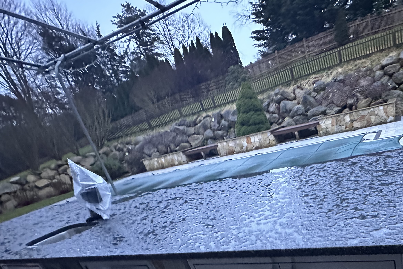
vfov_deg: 46.5
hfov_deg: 67.9
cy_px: 240
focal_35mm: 25
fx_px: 280
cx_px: 291
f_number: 2.2
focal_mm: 2.22
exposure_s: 1/48
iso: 1250
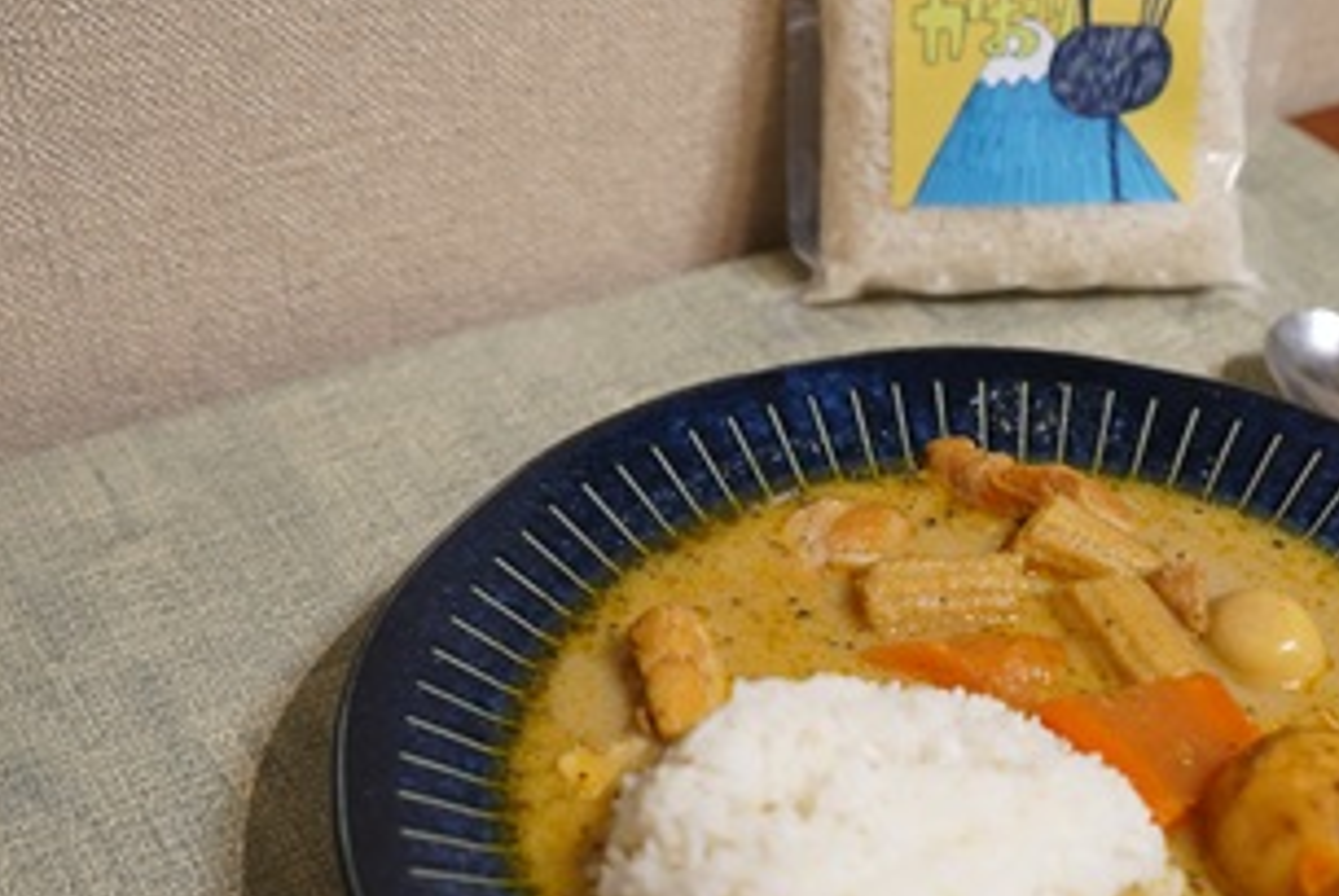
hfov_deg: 35.5
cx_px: 979
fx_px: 2048
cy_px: 553
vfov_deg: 24.6
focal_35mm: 55
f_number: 3.5
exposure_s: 1/160
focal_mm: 28
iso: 2000
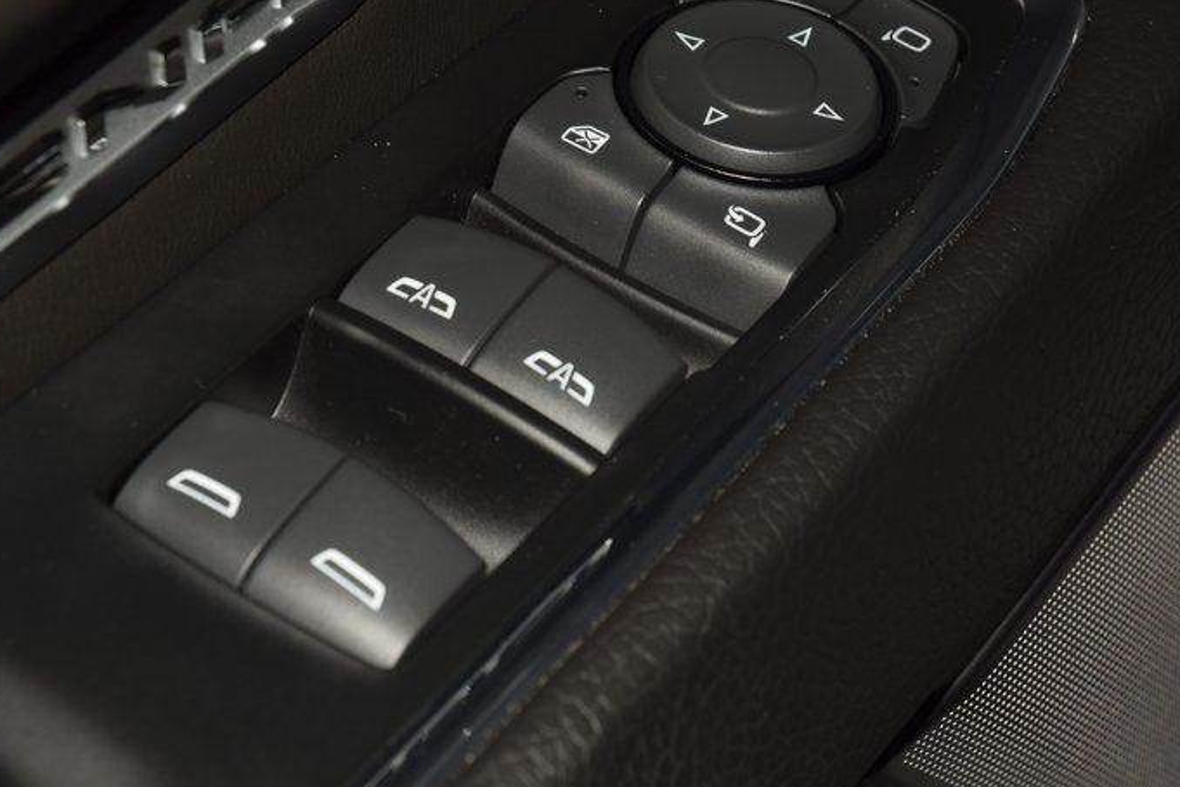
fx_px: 5178
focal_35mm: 158
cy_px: 282
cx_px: 501
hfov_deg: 13.0
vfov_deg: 8.7
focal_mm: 70
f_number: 8
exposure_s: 1/125
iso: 100
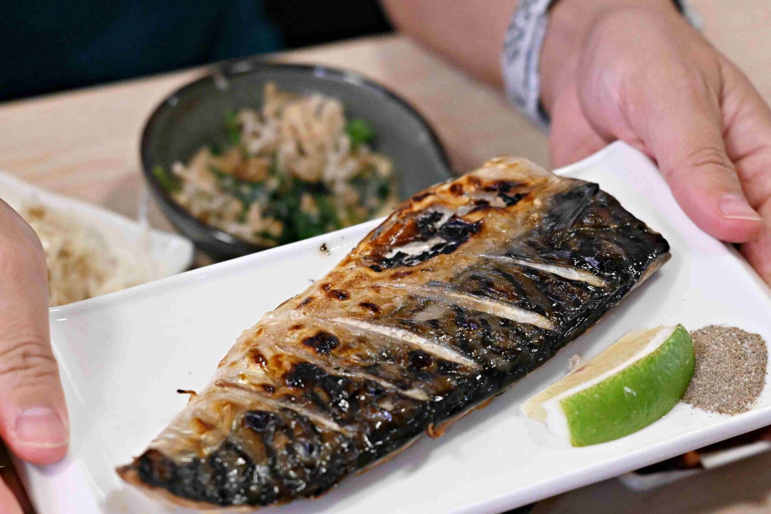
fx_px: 2185
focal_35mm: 102
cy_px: 346
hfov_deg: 20.0
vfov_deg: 13.4
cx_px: 401
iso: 4000
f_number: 3.2
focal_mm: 50
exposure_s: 1/200
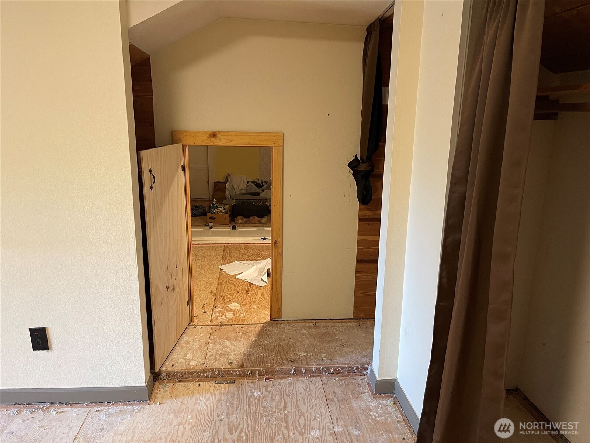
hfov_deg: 69.4
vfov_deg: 54.9
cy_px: 222
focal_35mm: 25
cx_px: 295
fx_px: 426
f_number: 1.6
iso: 250
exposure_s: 1/60
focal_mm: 5.1
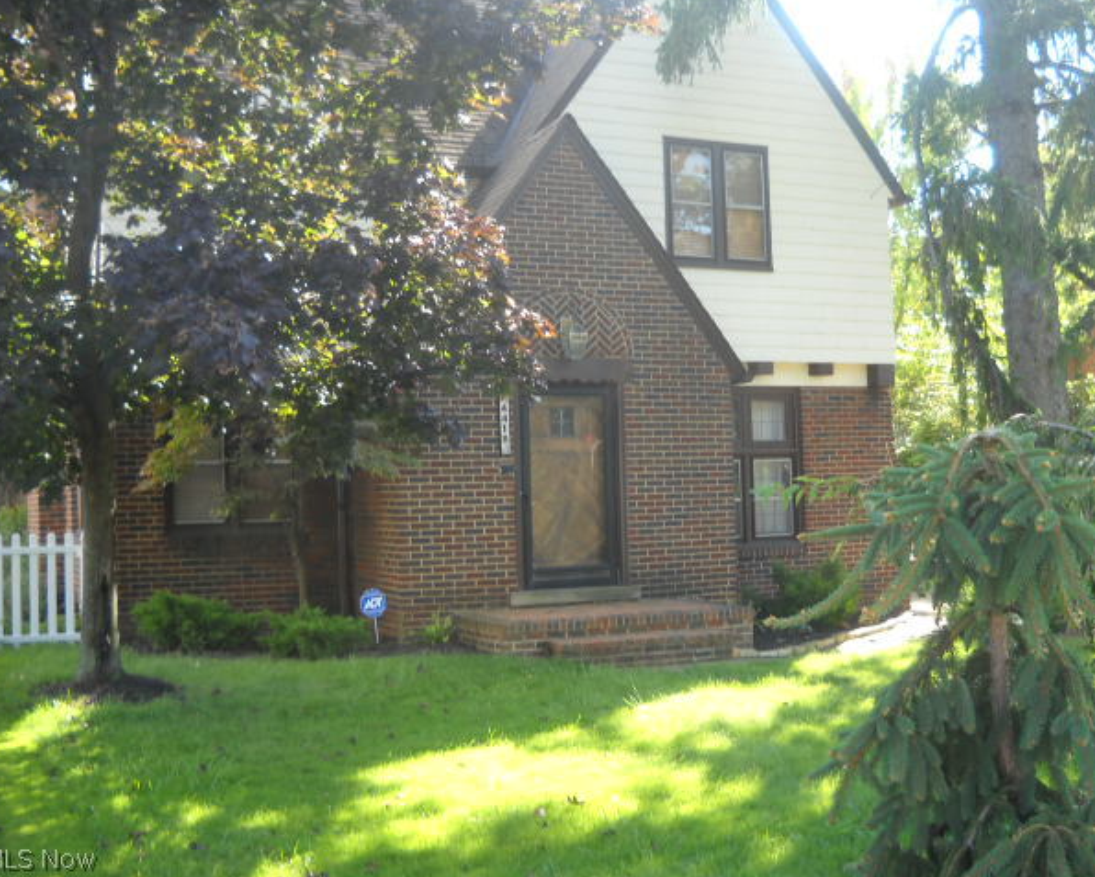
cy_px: 438
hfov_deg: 42.9
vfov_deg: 34.9
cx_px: 564
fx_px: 1394
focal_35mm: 43
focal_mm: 6.72
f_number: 3.1
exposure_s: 1/71
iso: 64
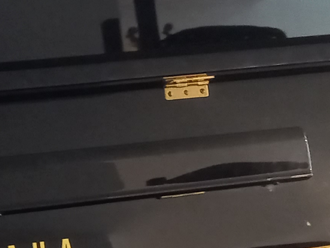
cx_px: -115
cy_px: 293
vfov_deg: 11.0
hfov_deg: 14.2
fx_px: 1268
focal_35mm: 133
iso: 1000
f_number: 1.8
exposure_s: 1/14
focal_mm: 4.6
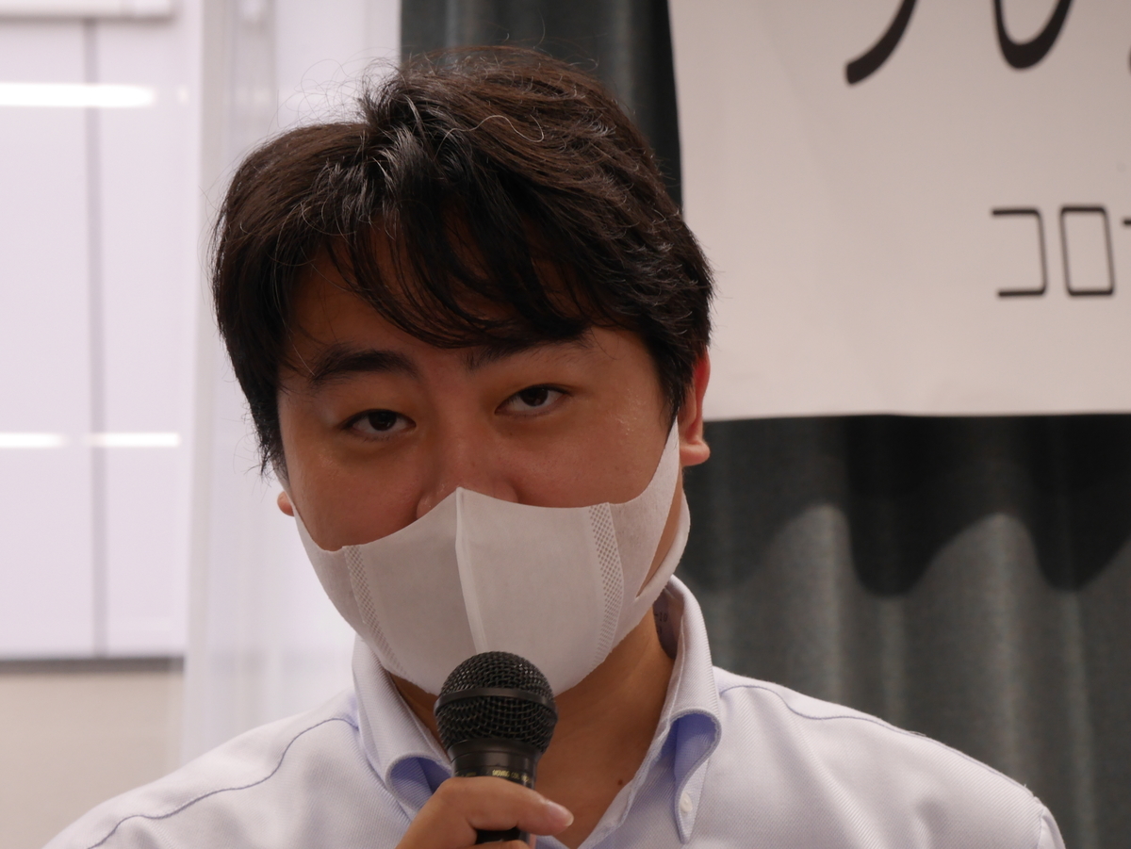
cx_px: 566
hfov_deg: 11.8
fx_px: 5491
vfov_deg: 8.8
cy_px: 424
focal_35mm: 168
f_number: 10
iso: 800
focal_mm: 84
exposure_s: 1/50
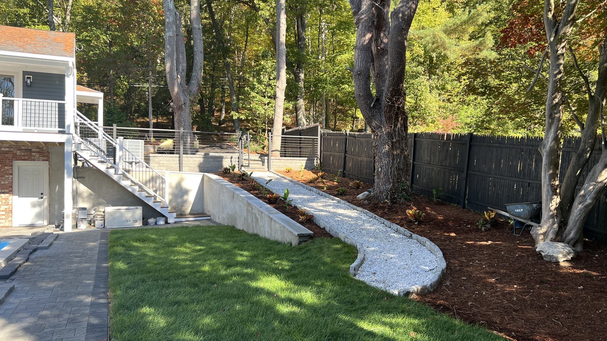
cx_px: 306
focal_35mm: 29
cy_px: 182
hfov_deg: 66.1
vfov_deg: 40.2
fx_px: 467
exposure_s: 1/521
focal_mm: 5.7
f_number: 1.5
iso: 50
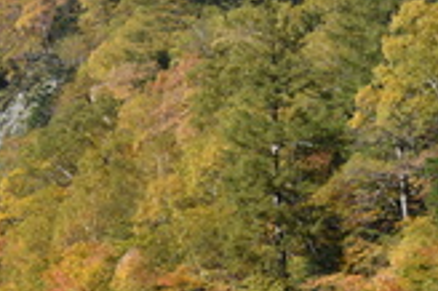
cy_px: 39
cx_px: -29
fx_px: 2115
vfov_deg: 7.9
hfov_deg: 11.7
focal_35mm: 174
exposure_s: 1/320
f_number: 9
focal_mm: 38
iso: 200
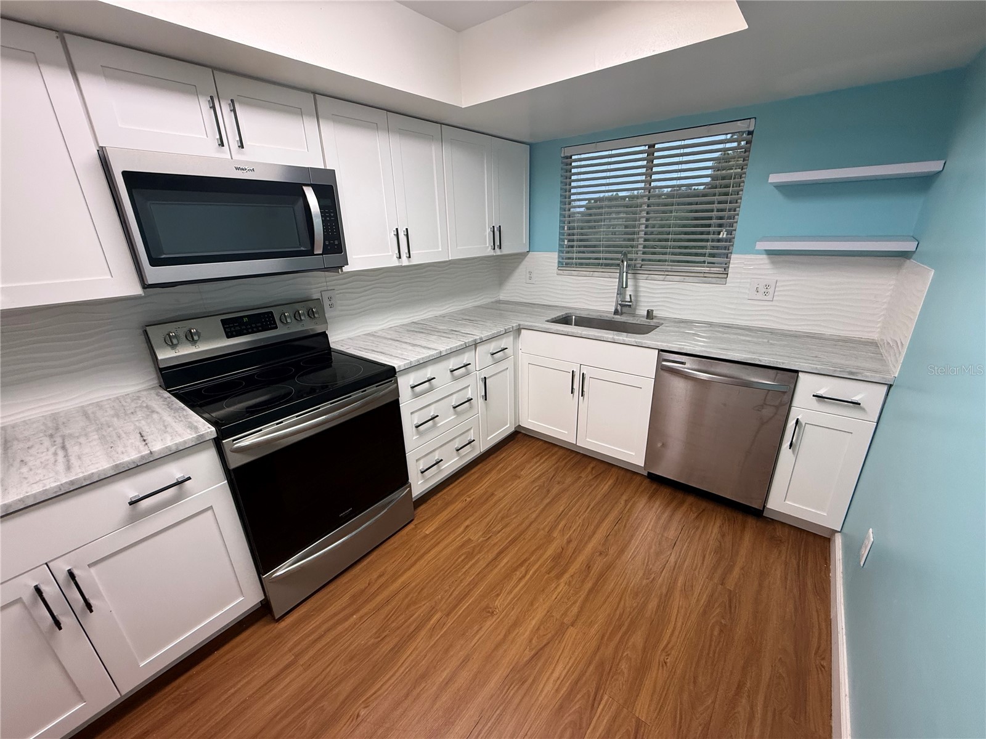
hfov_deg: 102.1
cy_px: 370
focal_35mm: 14
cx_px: 493
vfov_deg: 85.7
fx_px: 399
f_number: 2.2
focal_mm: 2.22
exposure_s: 1/120
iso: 200
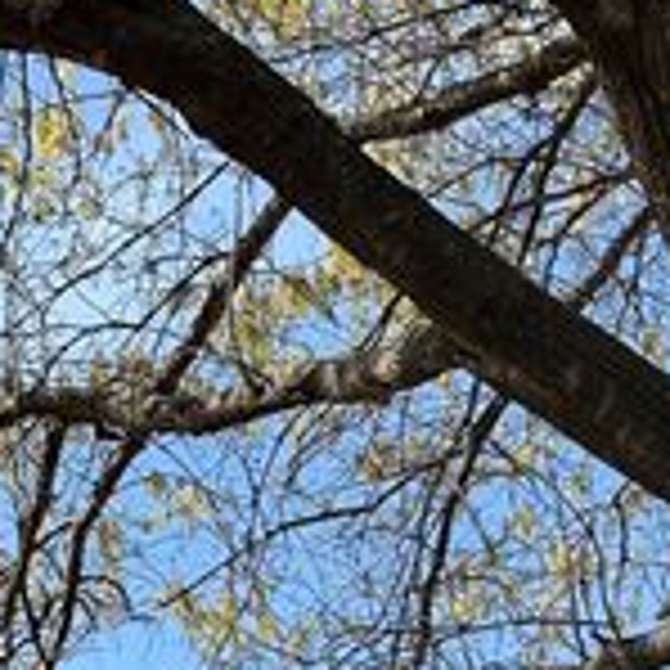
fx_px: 2080
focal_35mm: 95
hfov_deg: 18.1
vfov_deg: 15.2
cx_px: 135
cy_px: 1297
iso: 80
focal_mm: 6.86
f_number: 1.78
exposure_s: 1/3058
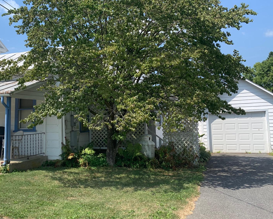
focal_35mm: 37
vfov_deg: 39.9
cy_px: 87
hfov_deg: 48.4
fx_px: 299
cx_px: 96
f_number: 1.8
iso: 25
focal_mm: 4.25
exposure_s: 1/1748
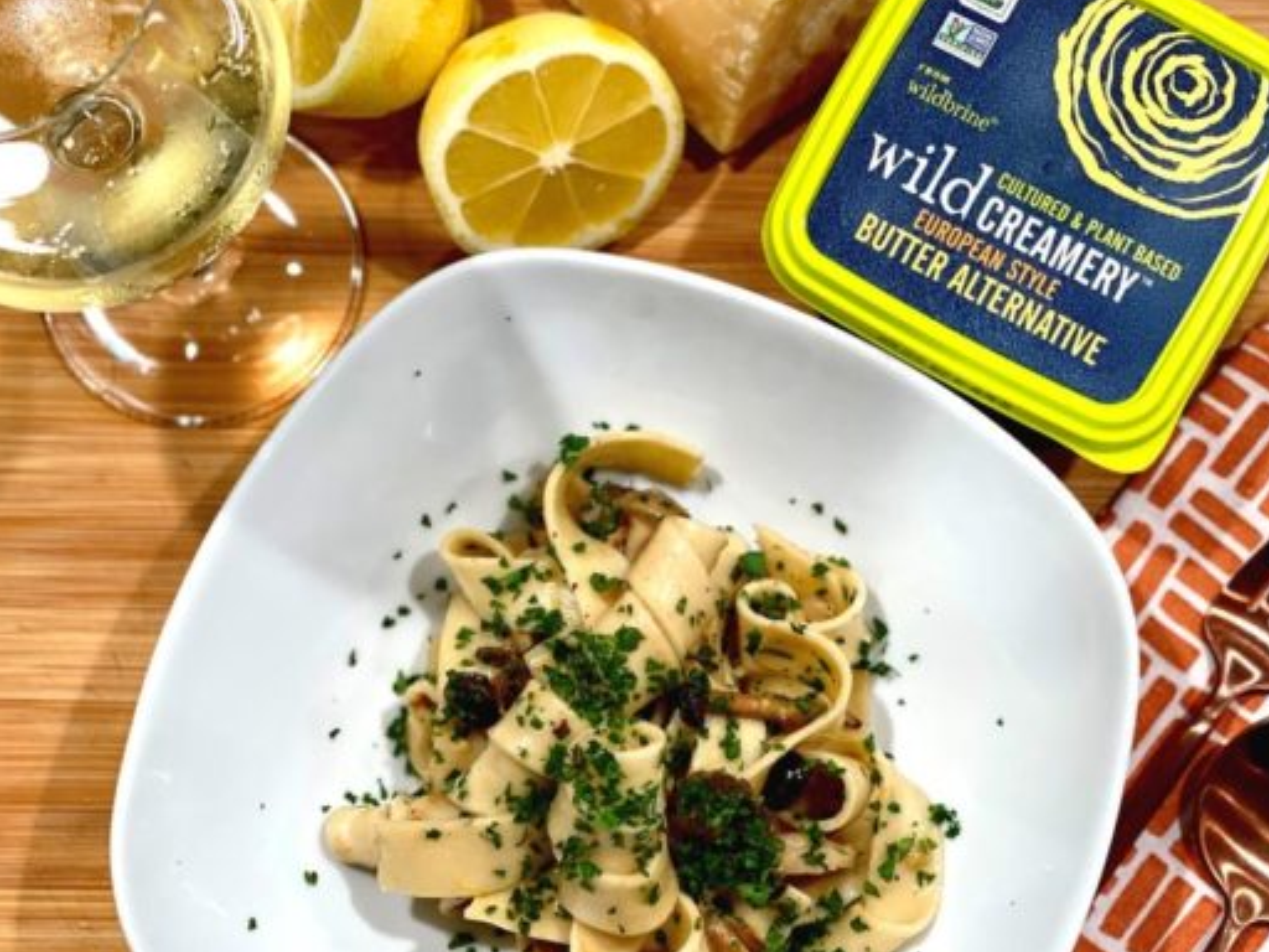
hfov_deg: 26.0
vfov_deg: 19.6
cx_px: 679
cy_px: 444
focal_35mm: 75
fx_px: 2749
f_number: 2.2
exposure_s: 1/60
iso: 160
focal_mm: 7.5
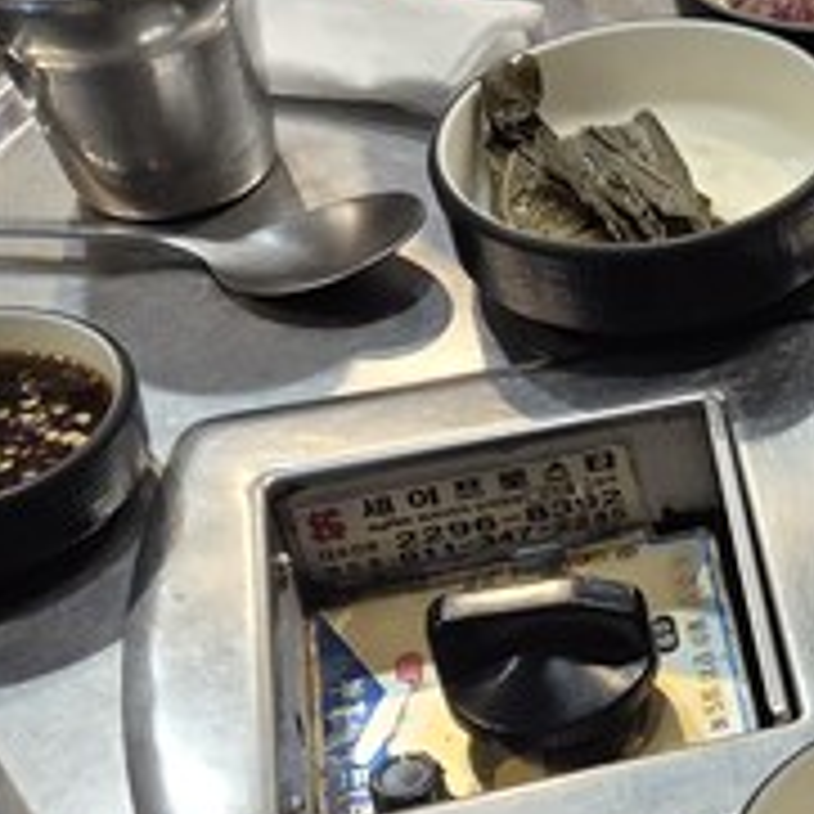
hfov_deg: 15.5
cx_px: 1331
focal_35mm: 101
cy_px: 452
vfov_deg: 17.2
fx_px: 2687
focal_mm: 5.4
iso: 640
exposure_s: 1/120
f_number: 1.8
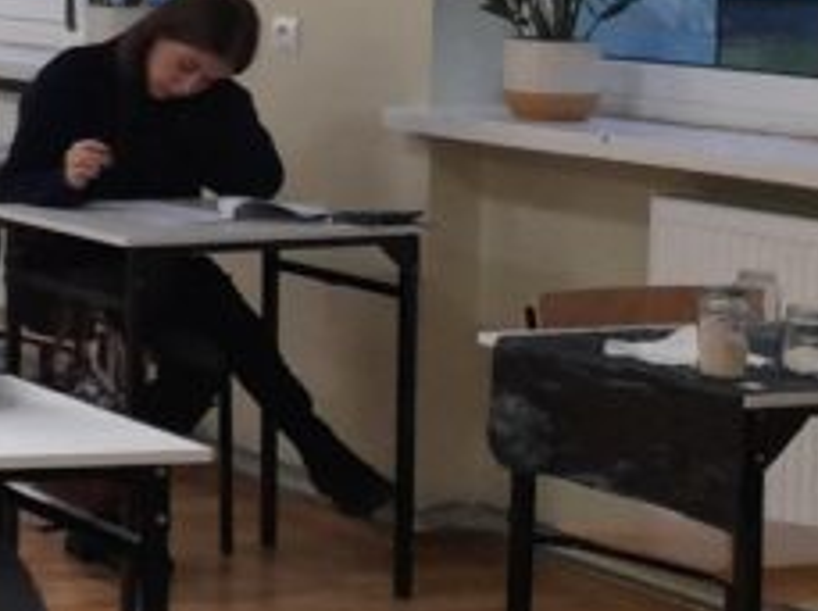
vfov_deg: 13.0
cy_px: 7
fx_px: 2642
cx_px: -868
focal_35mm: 112
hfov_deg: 14.4
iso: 200
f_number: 2
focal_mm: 4.6
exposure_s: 1/50
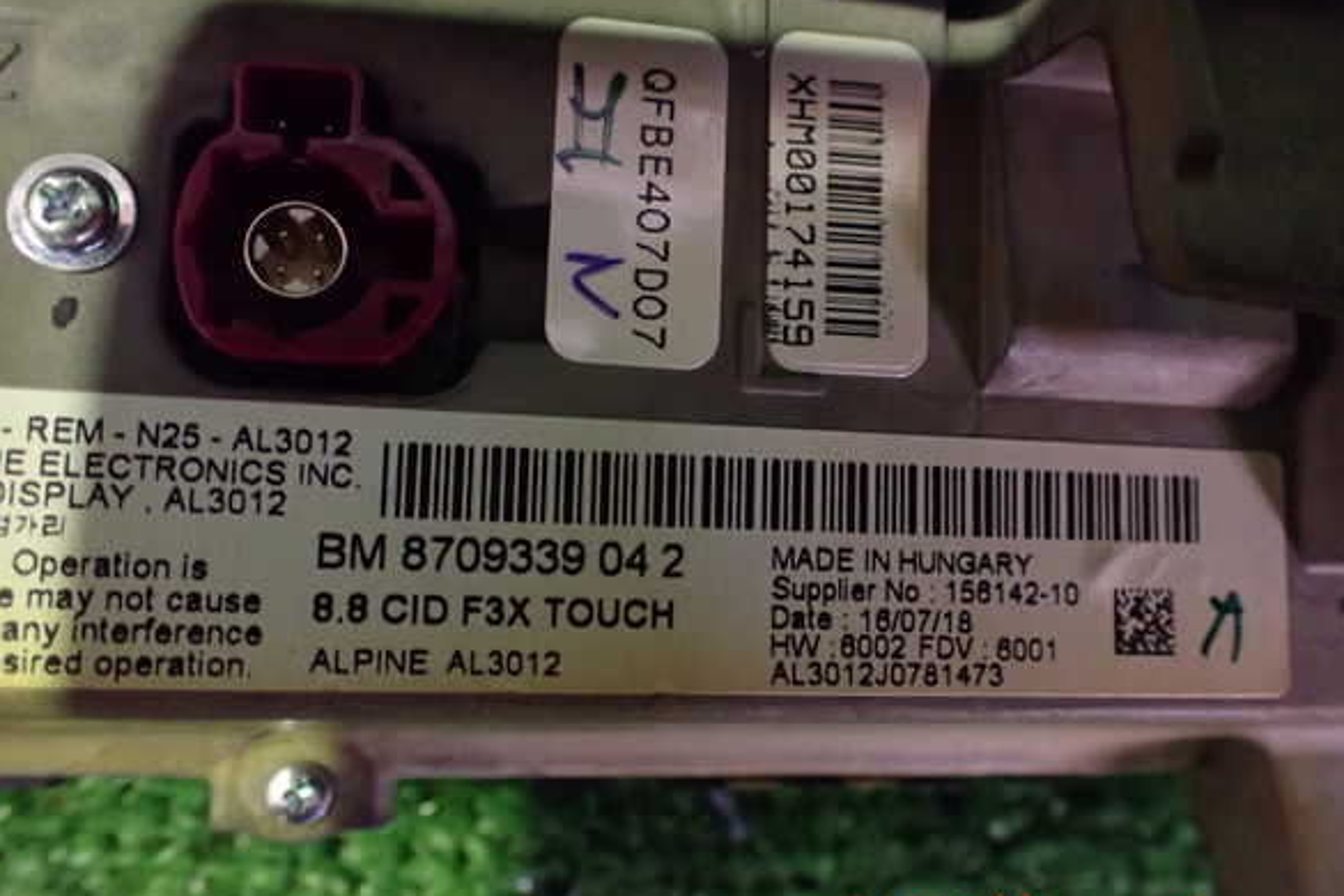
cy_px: 432
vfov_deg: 41.1
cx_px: 682
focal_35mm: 32
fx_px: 1195
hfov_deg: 58.7
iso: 1250
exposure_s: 1/30
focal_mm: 5.4
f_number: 2.3
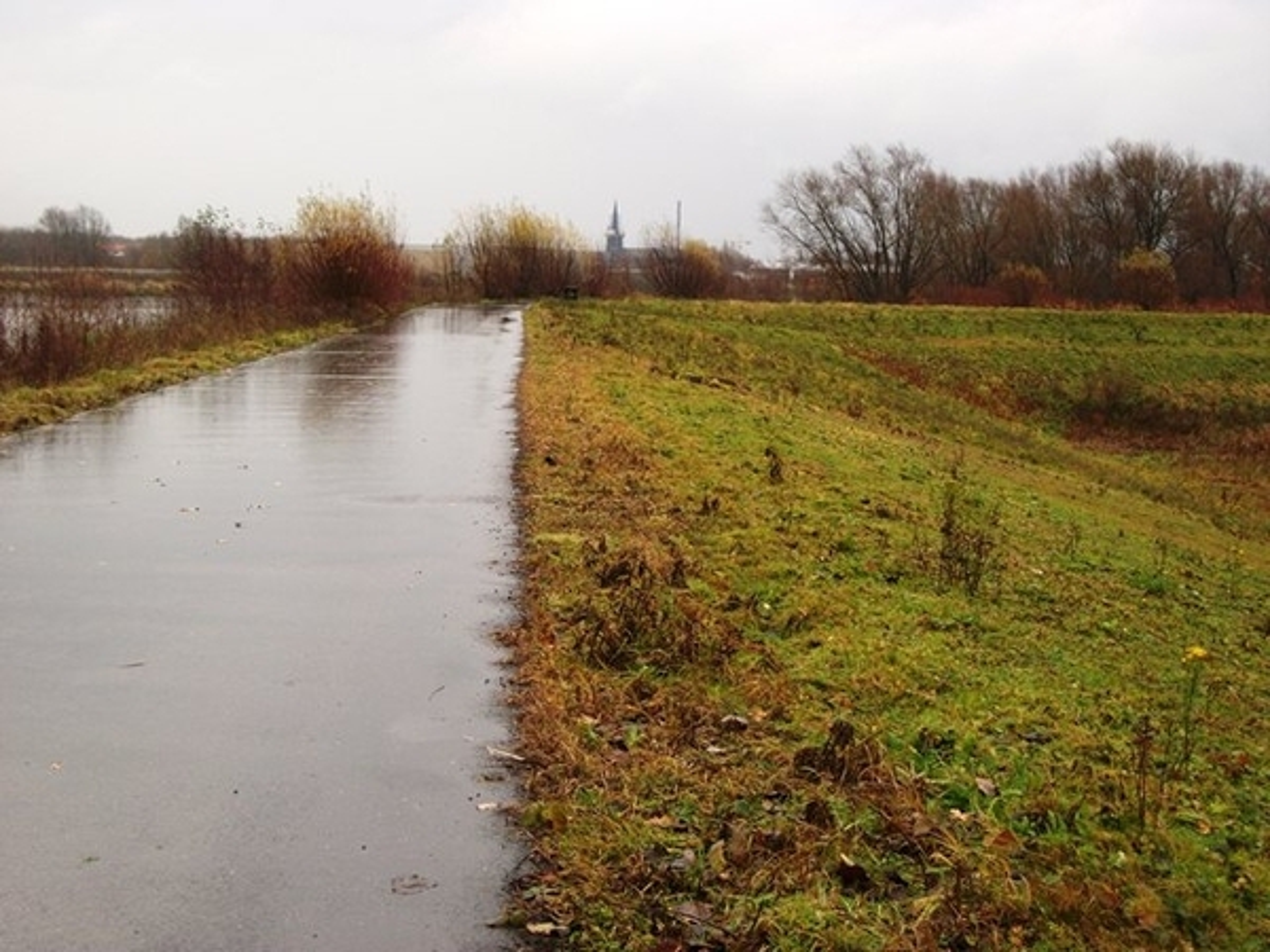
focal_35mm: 50
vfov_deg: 29.1
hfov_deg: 38.2
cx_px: 635
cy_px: 476
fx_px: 1834
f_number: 3.6
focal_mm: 8.8
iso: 80
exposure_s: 1/160
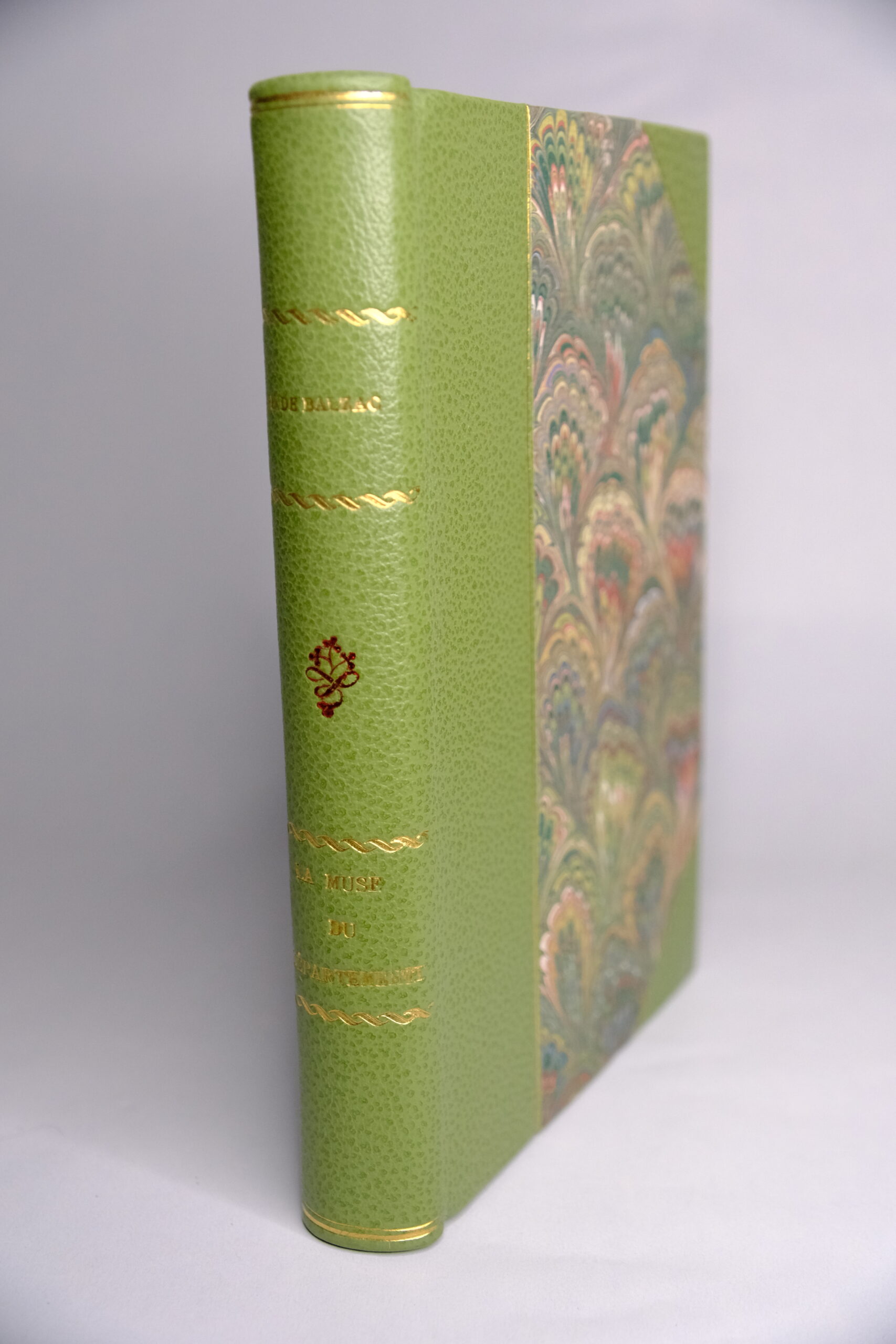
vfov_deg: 47.4
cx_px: 448
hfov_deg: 32.6
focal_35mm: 41
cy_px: 672
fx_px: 1530
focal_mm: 27.5
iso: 2000
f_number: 4
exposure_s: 1/100
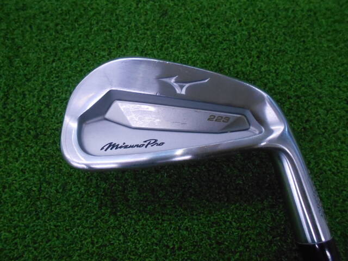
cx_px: 174
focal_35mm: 26
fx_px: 261
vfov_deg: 53.1
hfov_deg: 67.3
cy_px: 130
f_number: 3.2
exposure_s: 1/160
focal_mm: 4.6
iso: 800
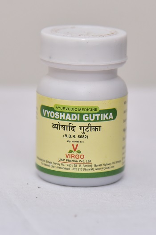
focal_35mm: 120
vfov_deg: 17.1
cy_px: 118
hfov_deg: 11.4
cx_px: 78
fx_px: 781
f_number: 5
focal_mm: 120
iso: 1600
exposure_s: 1/200
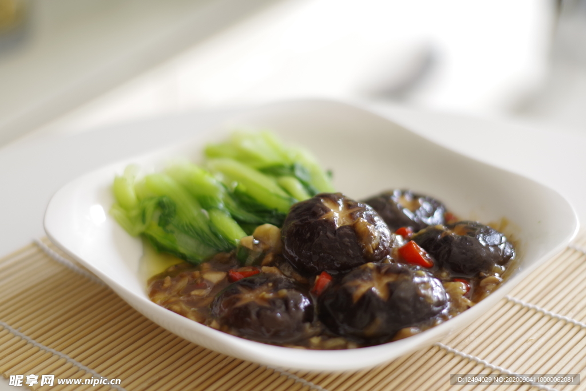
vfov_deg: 18.2
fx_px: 1221
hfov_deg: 27.0
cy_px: 196
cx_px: 293
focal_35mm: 75
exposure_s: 1/50
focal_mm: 50
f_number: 1.8
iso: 100
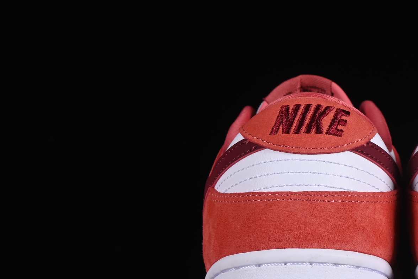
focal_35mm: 176
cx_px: 414
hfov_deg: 11.6
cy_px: 127
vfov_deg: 7.8
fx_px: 2044
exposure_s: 1/80
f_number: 8
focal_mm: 50
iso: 160
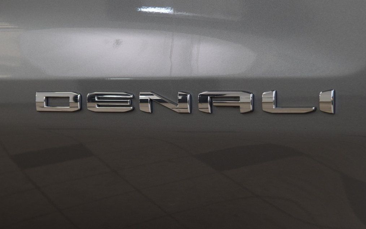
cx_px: 185
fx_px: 1003
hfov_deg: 20.7
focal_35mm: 101
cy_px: 116
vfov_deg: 13.0
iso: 1000
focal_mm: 65
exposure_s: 1/30
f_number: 7.1
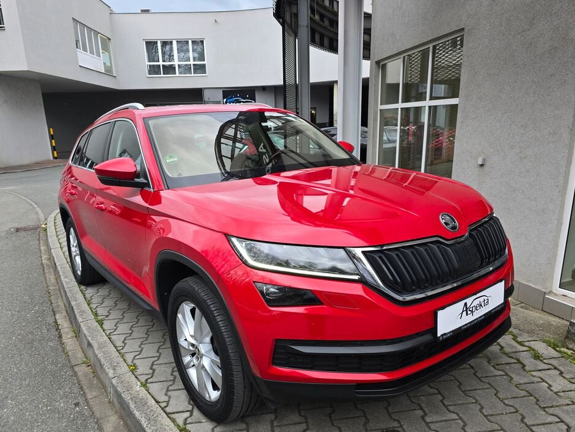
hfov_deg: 69.3
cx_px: 275
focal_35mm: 25
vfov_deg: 54.8
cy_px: 233
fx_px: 415
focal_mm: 6.3
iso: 32
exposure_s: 1/180
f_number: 1.7
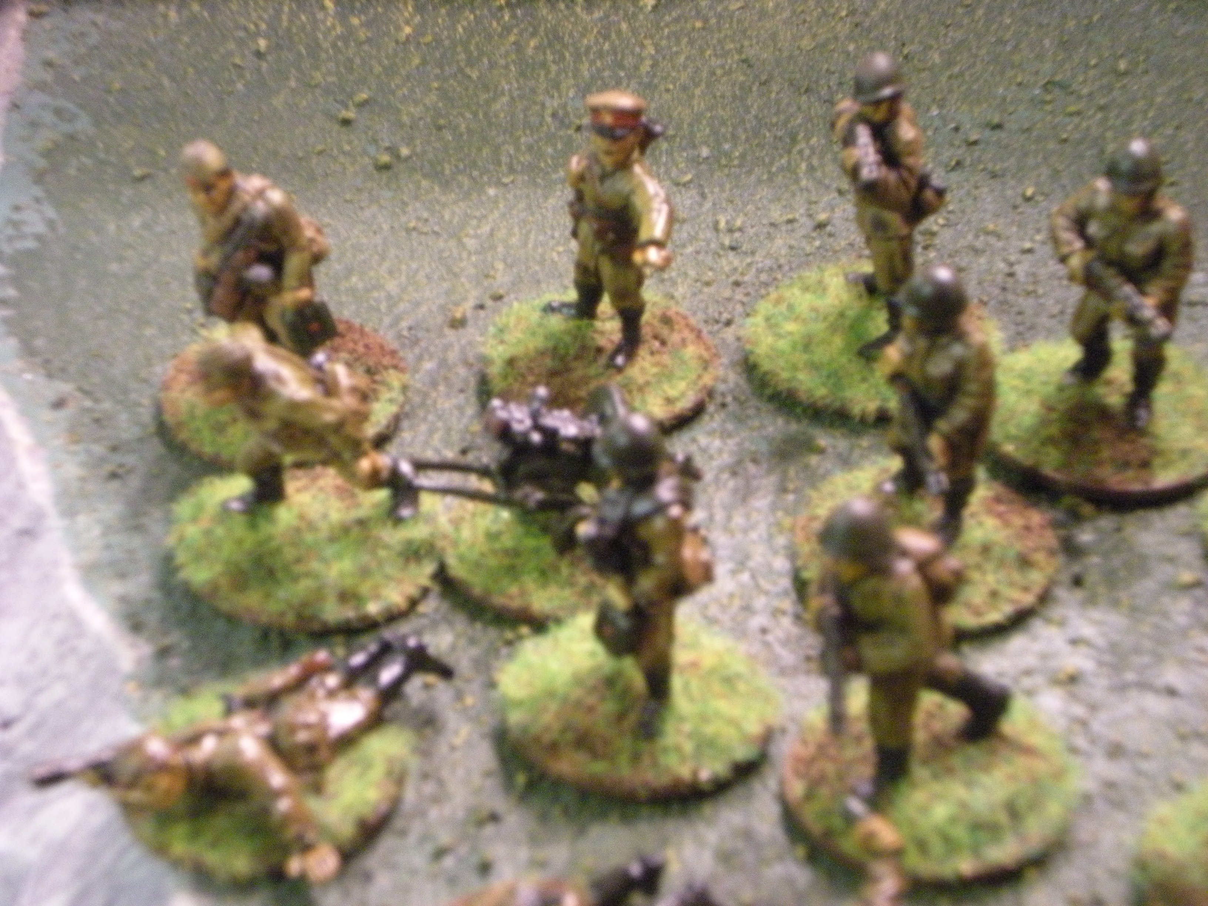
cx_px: 604
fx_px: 3664
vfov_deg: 14.1
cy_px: 453
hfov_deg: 18.7
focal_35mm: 105
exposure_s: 1/8
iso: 514
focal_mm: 17.3
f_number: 5.7
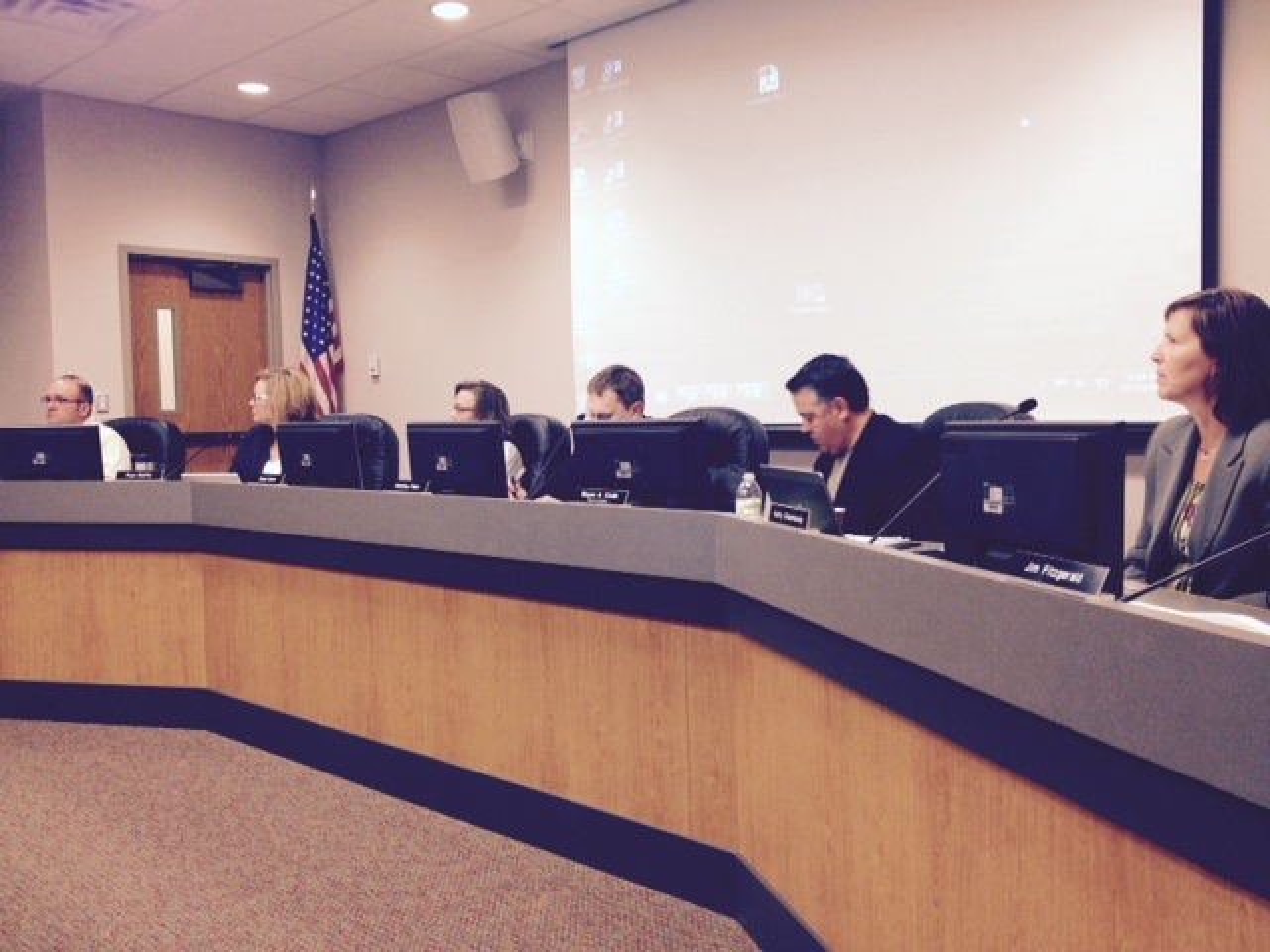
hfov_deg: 52.6
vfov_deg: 40.7
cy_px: 476
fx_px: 1284
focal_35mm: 35
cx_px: 635
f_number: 2.4
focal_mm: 4.28
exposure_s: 1/20
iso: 80
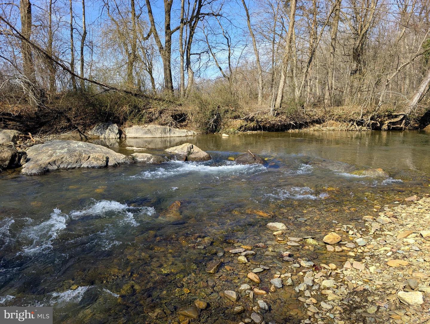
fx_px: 299
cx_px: 215
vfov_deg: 56.9
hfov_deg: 71.5
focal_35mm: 24
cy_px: 162
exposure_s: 1/656
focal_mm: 6.9
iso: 19
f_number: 1.68
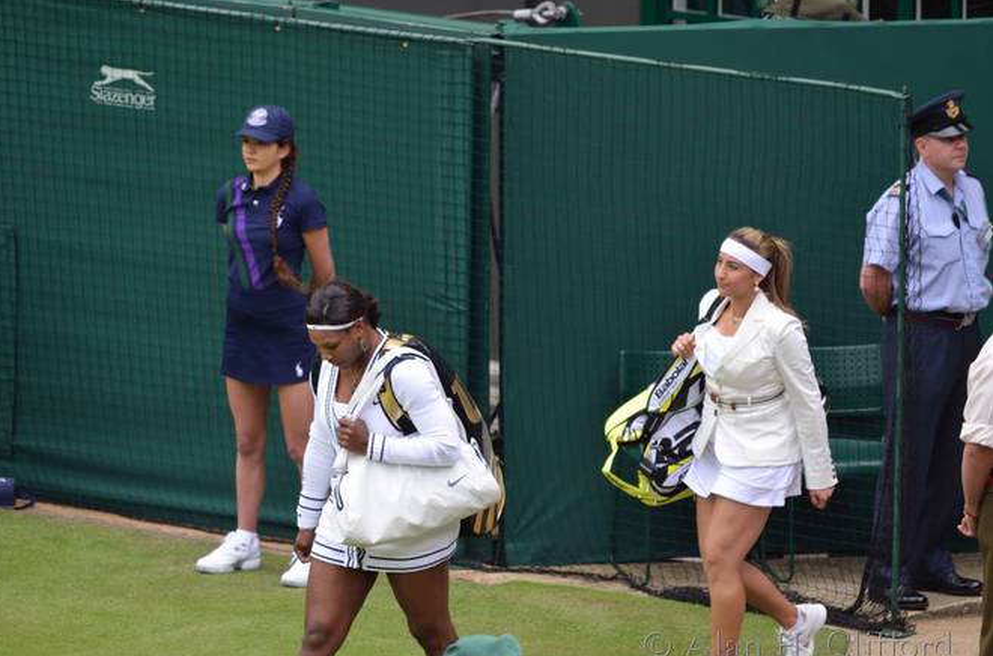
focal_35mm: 541
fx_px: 14880
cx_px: 468
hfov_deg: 3.8
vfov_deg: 2.5
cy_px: 333
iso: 140
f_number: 5.3
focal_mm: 340
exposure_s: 1/250
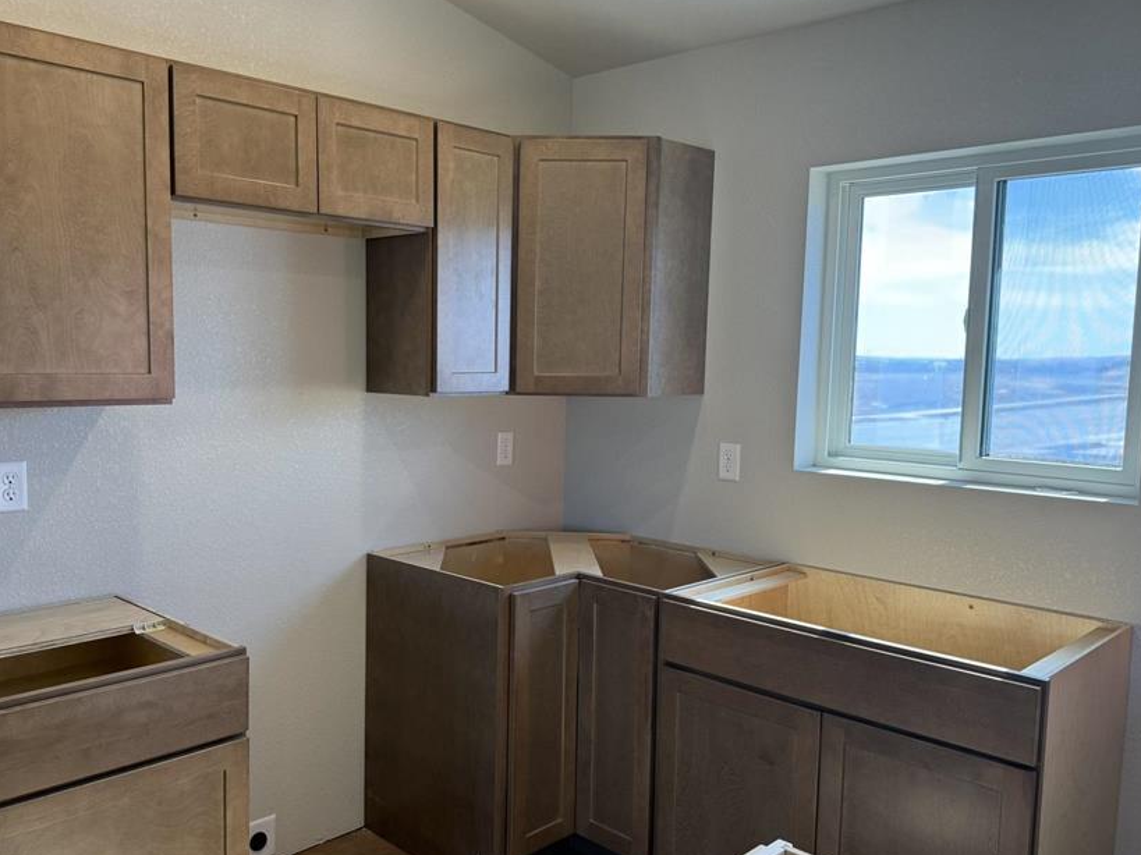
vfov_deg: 46.8
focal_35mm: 30
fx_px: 989
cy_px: 450
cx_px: 488
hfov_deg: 59.7
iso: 100
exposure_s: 1/228
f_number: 1.78
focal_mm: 6.76
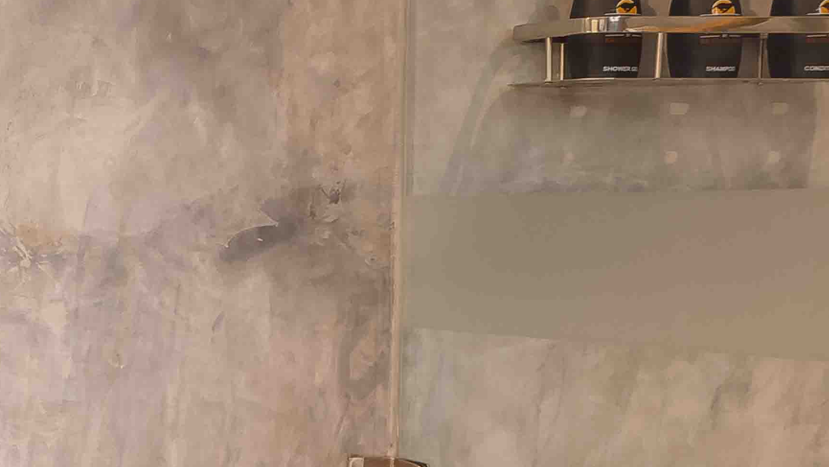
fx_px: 1759
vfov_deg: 15.1
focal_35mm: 80
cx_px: -542
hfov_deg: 20.8
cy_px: 217
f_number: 10
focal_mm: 16
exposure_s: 1/60
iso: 200
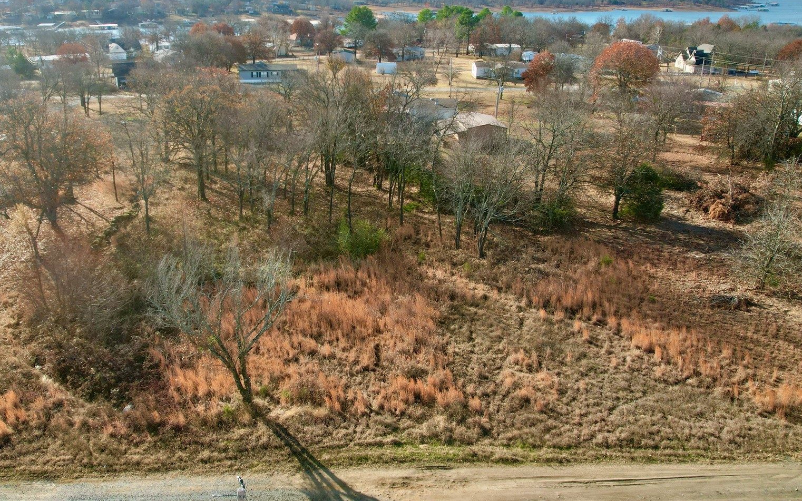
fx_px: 656
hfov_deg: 62.6
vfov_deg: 41.7
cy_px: 218
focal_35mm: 30
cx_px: 343
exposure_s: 1/1250
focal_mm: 8.38
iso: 100
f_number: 2.8
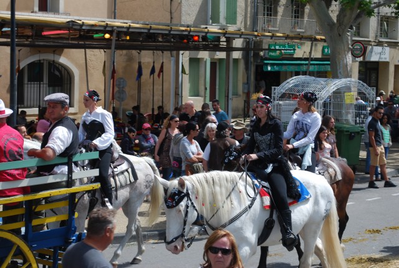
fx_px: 916
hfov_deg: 24.6
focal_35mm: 82
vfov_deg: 16.6
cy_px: 134
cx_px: 200
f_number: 7.1
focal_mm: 55
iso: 100
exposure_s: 1/200
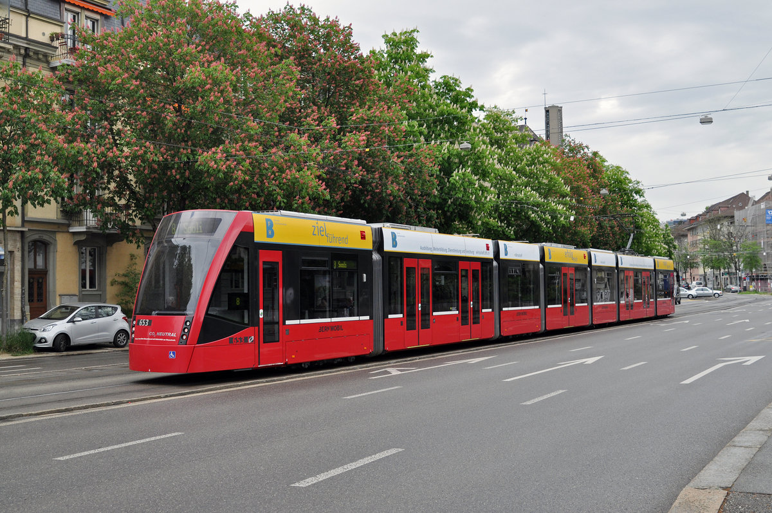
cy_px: 256
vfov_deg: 34.1
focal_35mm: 39
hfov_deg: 49.6
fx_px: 835
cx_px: 386
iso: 320
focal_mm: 26
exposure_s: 1/800
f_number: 4.5
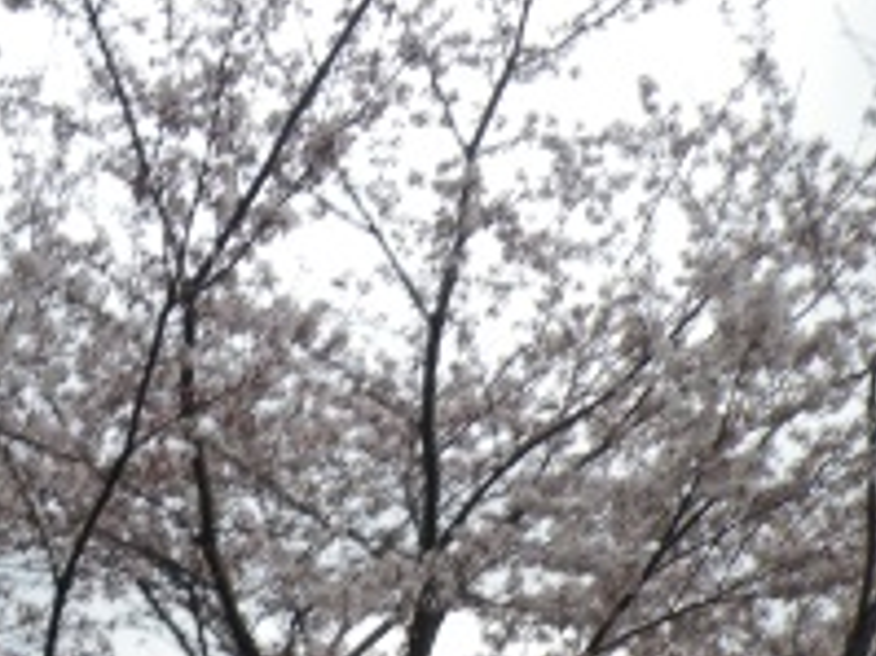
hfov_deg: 30.7
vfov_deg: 22.2
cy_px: 687
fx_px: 1593
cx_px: 365
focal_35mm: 63
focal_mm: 5
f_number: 3.5
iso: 50
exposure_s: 1/80
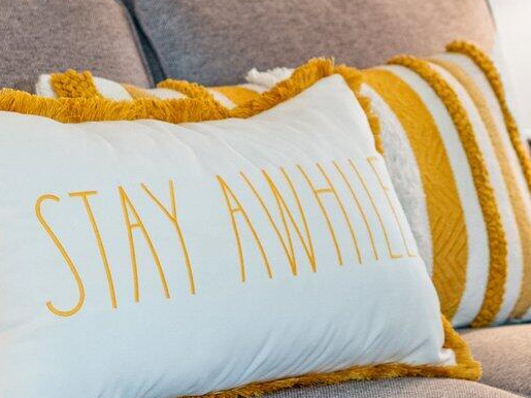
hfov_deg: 11.5
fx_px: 2638
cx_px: 417
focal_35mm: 172
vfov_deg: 8.6
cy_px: -47
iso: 800
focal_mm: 30
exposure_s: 1/25
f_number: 2.2
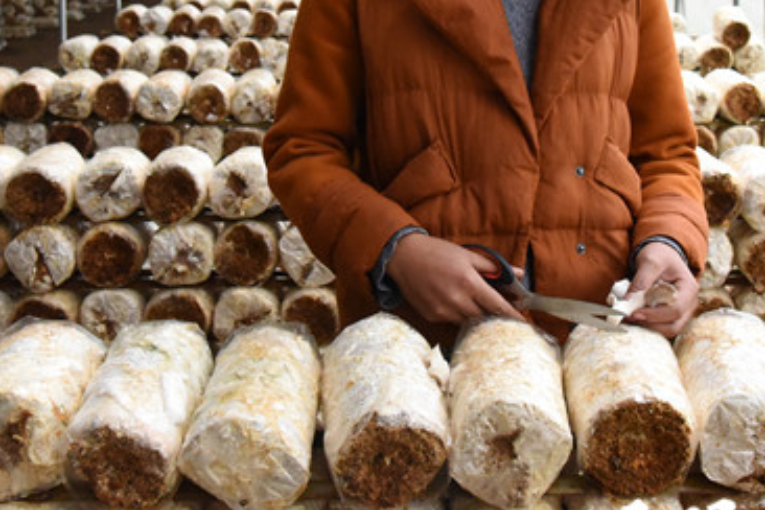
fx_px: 1339
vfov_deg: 21.2
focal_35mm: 63
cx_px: 431
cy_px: 79
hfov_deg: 31.9
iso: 10000
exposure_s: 1/125
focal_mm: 32
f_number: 7.1
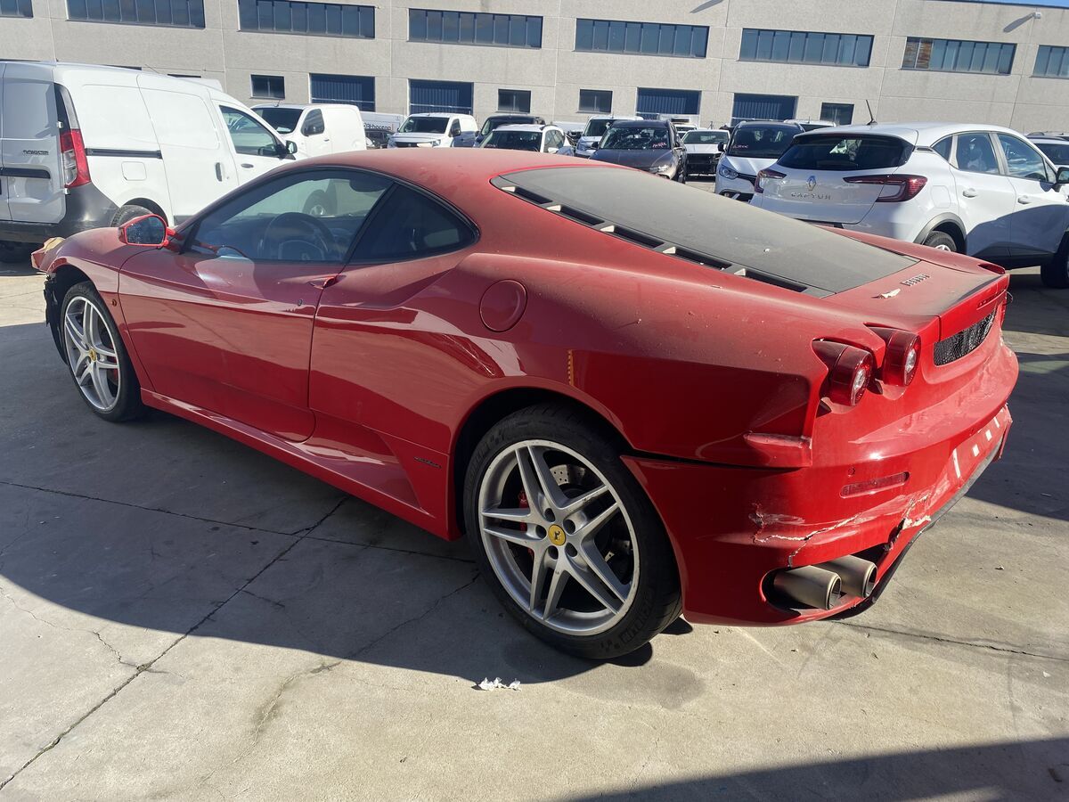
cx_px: 534
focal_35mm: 26
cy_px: 401
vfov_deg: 53.1
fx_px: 803
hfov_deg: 67.3
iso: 32
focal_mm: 4.25
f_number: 1.8
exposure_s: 1/1522
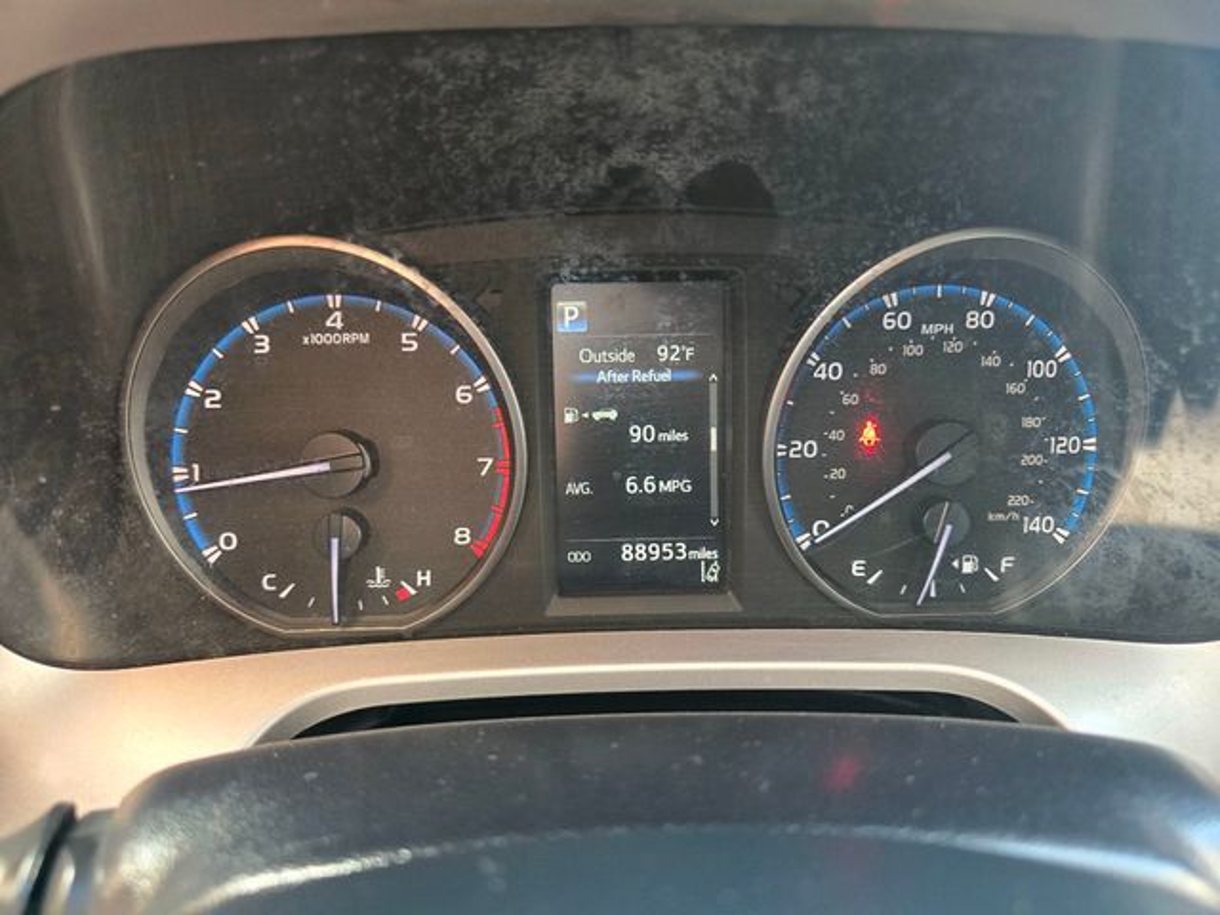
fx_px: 811
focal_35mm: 23
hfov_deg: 73.9
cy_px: 458
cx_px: 610
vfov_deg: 58.9
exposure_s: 1/100
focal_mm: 6.3
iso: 800
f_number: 1.7
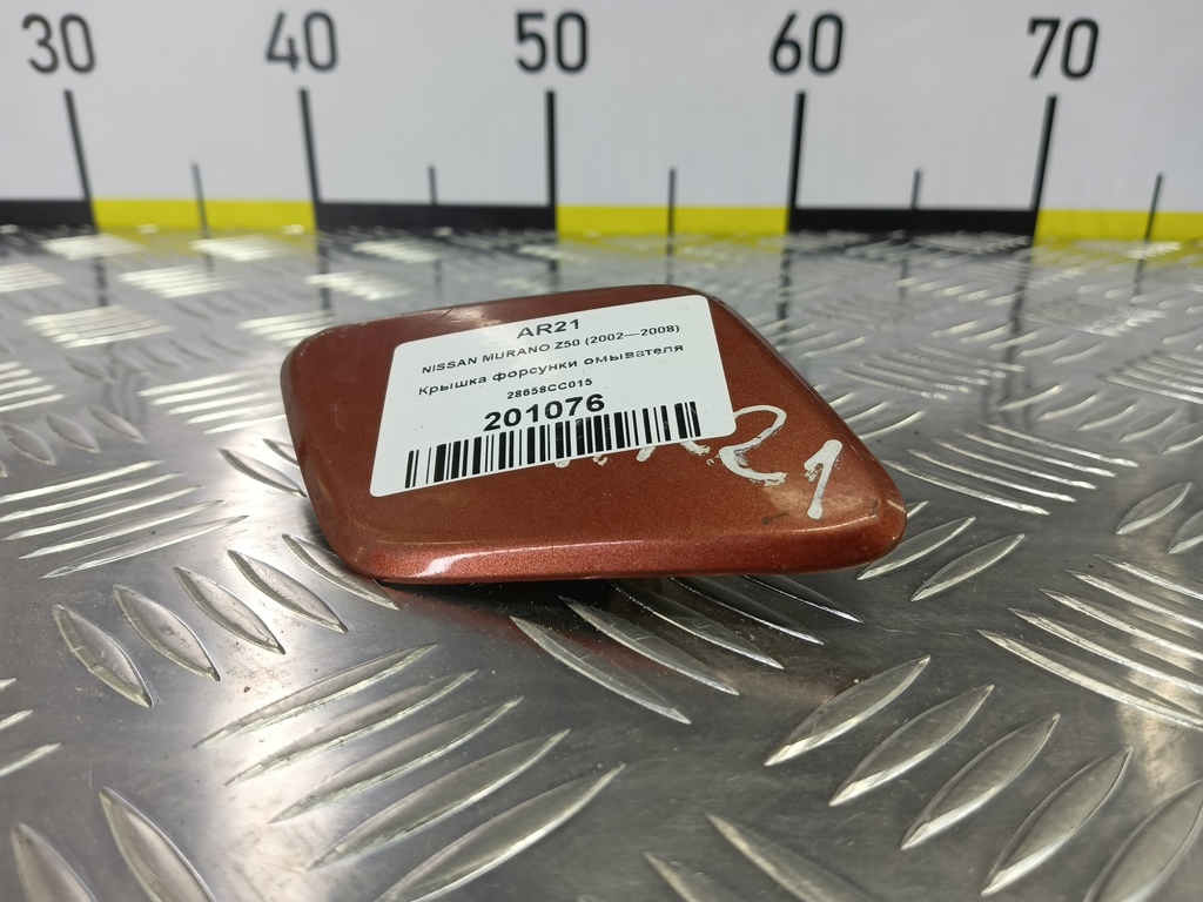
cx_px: 602
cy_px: 451
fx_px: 799
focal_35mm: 23
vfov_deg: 58.9
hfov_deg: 73.9
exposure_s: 1/50
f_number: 1.6
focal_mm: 4.11
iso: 101
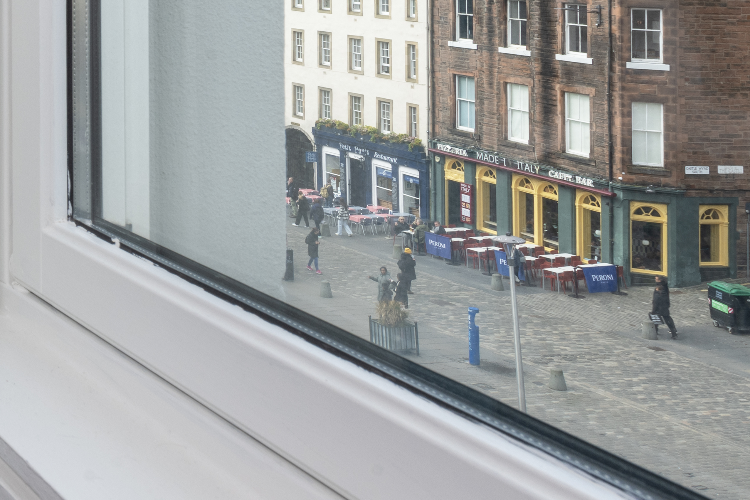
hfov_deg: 27.5
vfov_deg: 22.2
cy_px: -33
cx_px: -276
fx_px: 1208
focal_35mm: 58
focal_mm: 18
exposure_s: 1/30
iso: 100
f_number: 16
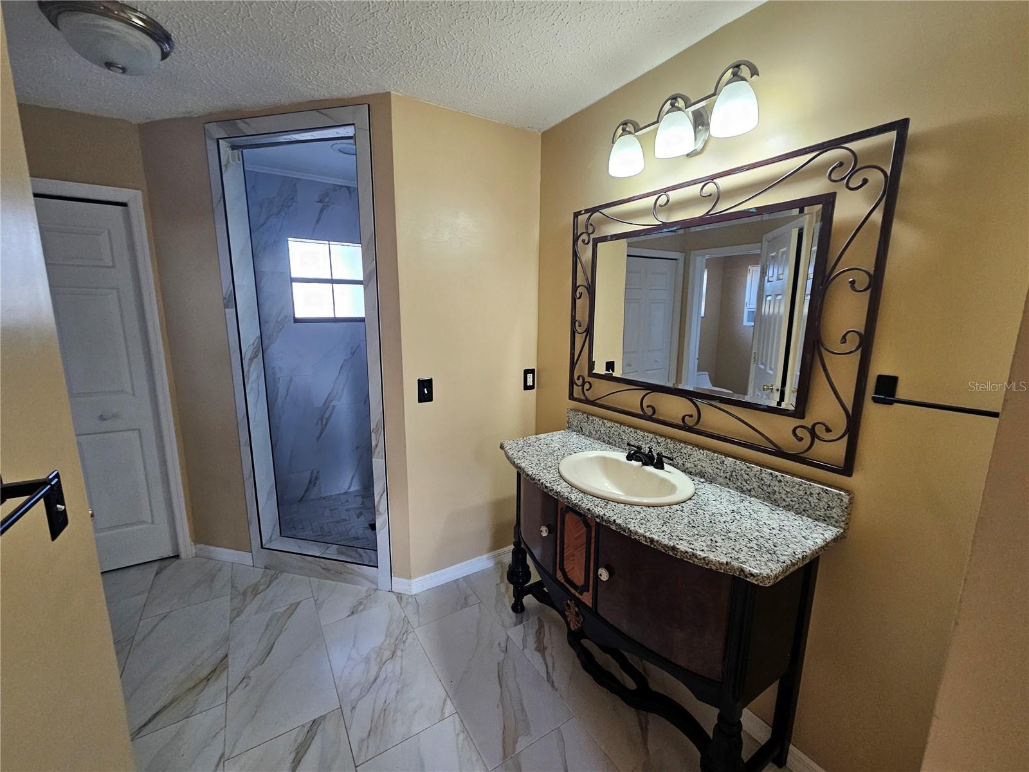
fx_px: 386
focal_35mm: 13
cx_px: 514
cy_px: 386
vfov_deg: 89.9
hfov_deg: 106.2
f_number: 2.2
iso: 250
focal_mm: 2.2
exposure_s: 1/60
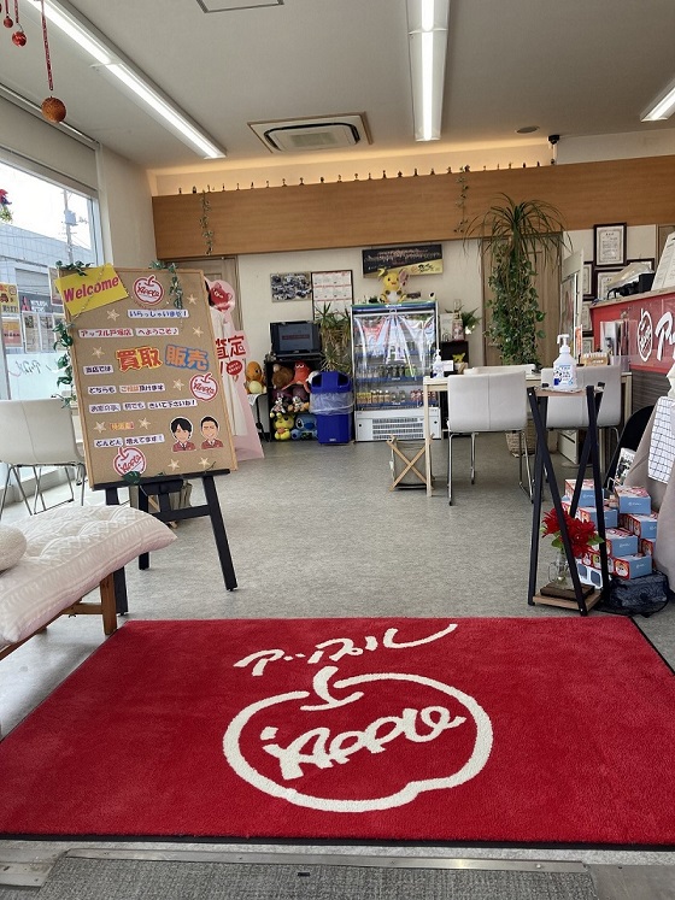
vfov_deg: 63.5
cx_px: 338
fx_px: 728
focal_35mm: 28
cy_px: 450
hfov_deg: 49.7
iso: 20
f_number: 1.8
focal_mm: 3.99
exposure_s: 1/182
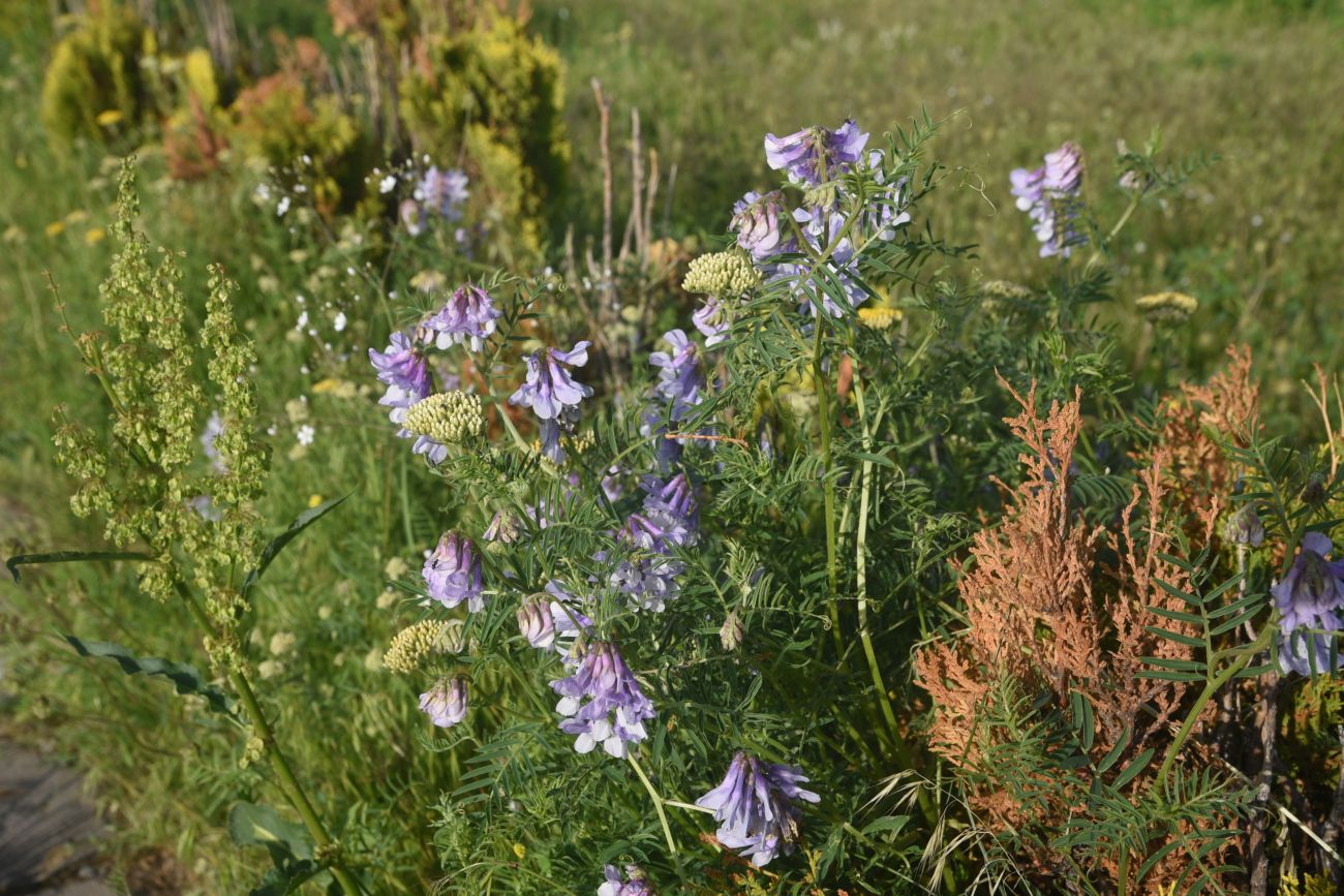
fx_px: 1867
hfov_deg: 39.6
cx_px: 672
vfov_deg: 27.0
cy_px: 448
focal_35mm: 50
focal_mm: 50
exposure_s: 1/200
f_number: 10
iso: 160
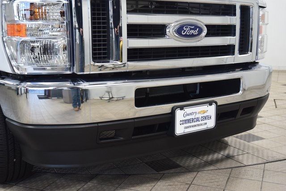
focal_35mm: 44
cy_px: 96
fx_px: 346
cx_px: 143
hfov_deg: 45.0
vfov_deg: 30.9
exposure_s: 1/60
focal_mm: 29
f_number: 5
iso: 1600
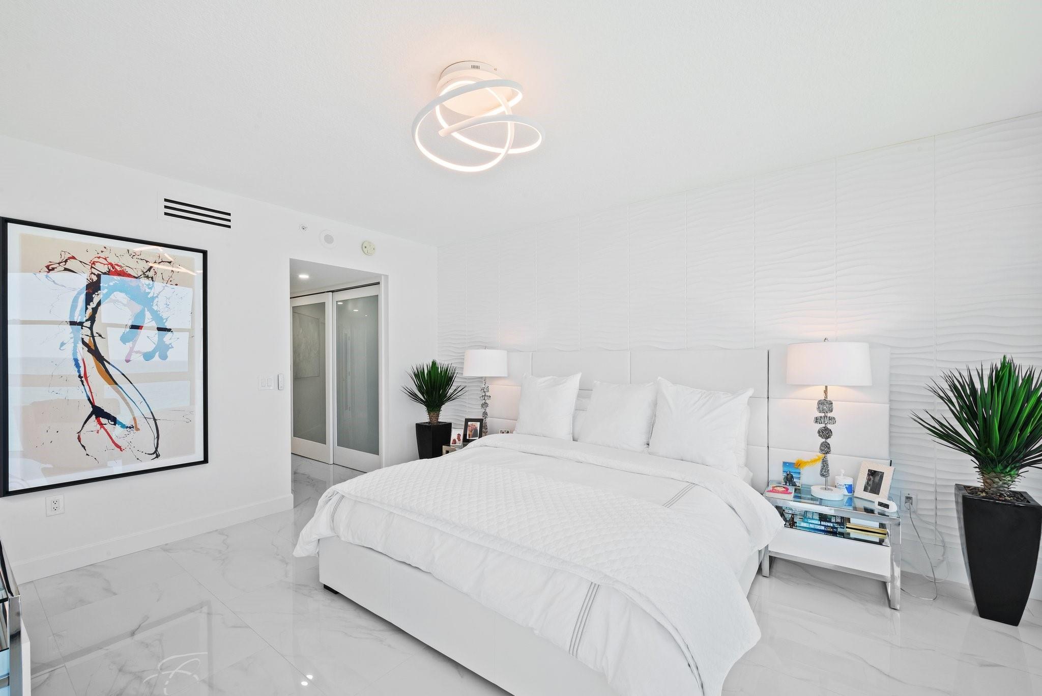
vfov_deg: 81.3
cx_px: 521
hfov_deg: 104.2
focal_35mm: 14
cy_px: 348
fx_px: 405
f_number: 8
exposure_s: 1/13
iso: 450
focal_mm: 14
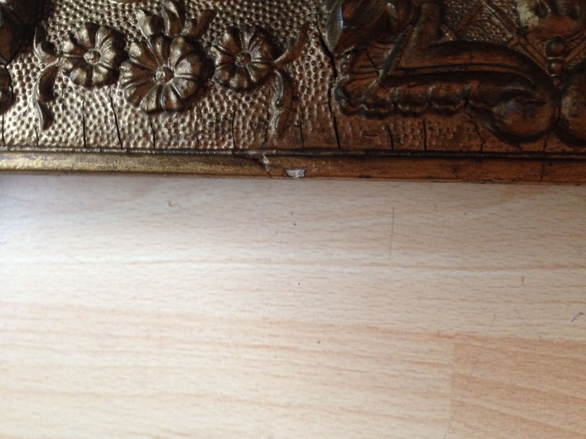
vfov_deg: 42.9
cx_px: 293
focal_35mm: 33
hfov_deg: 55.4
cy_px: 220
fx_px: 559
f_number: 2.4
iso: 250
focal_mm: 4.12
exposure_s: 1/20
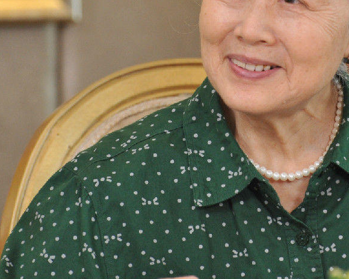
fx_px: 4545
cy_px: 57
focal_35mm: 440
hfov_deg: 4.4
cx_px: 282
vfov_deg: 3.5
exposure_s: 1/125
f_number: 5
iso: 1600
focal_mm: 170
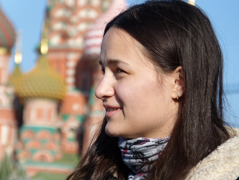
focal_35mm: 278
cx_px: 120
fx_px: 1919
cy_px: 90
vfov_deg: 5.3
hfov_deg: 7.1
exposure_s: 1/1300
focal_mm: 50
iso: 100
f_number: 4
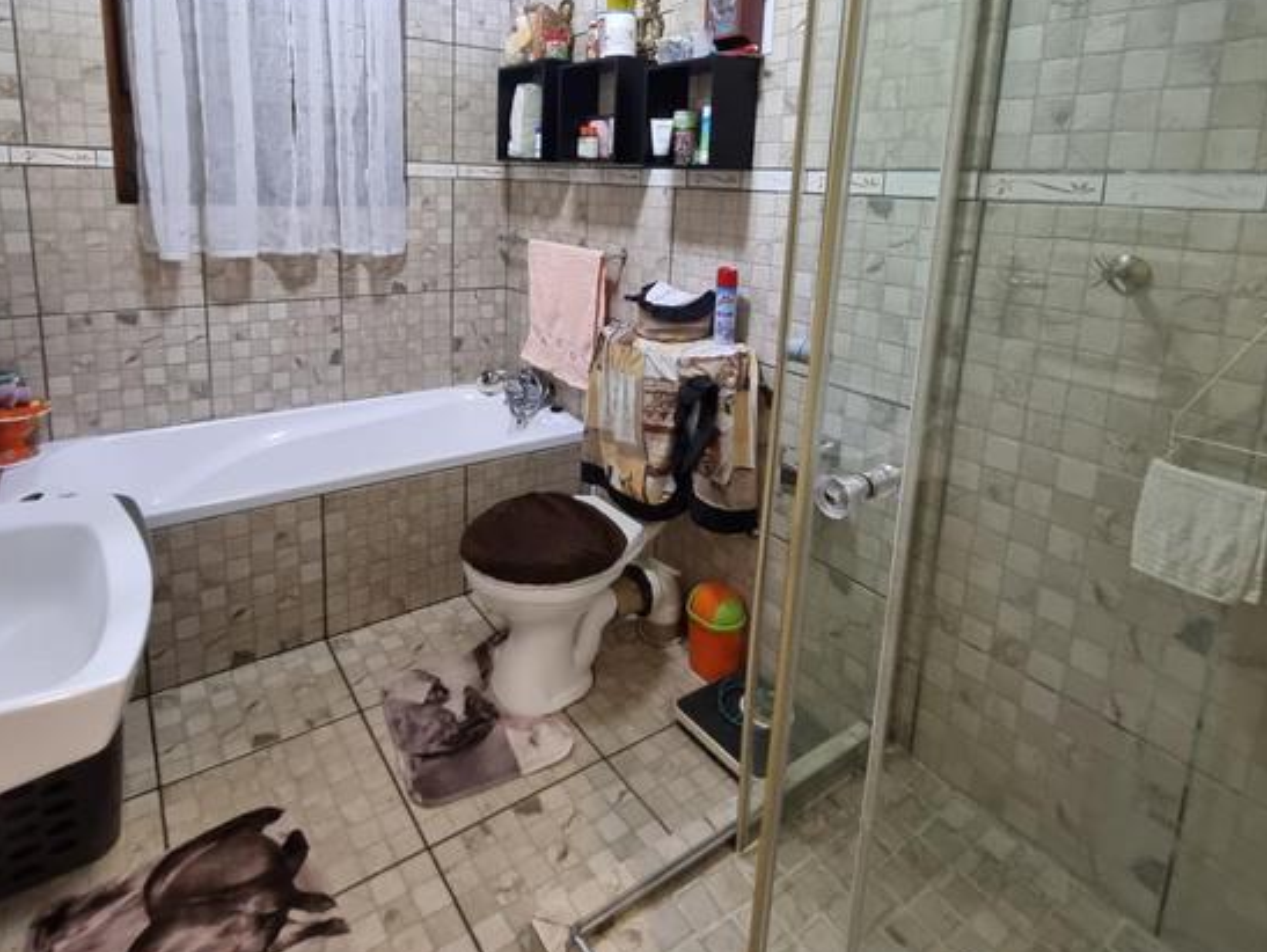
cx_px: 570
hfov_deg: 84.4
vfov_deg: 66.7
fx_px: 696
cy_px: 308
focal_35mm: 19
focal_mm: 1.74
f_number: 2.2
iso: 400
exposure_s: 1/50
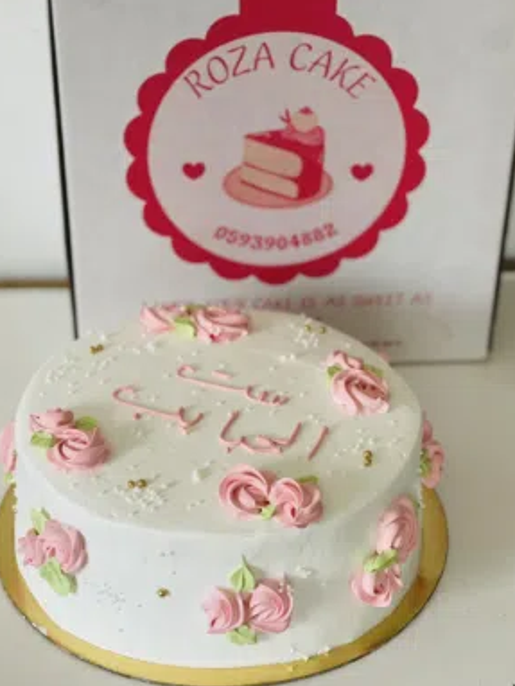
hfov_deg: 22.0
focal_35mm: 67
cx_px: 258
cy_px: 348
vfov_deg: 29.0
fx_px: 1328
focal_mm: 7.5
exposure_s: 1/98
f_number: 2.2
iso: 250
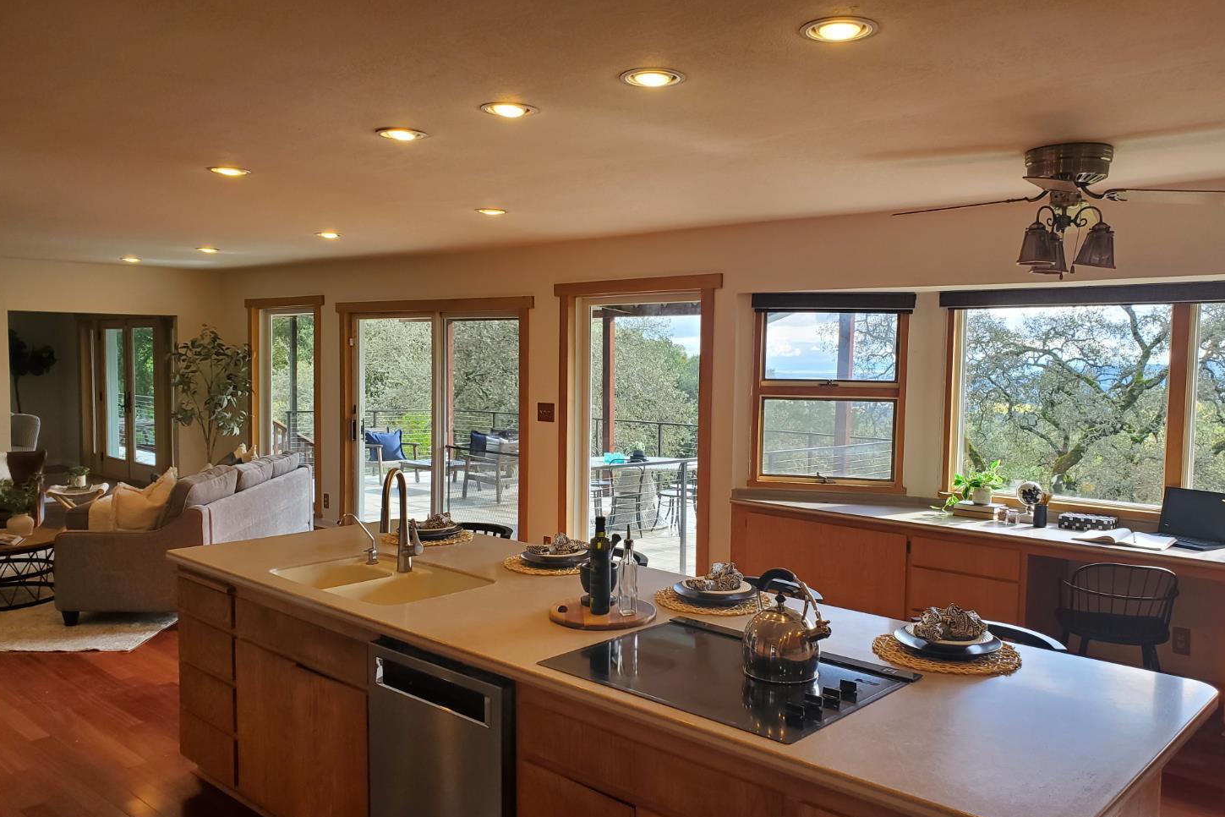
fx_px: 953
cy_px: 433
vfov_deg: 46.4
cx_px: 628
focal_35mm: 28
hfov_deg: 65.5
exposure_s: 1/120
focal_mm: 4.3
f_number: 2.4
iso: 64
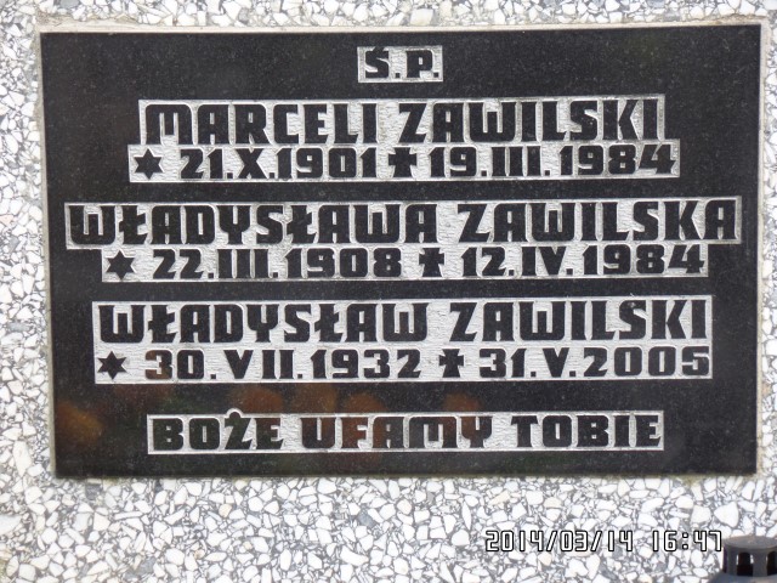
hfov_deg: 14.0
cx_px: 388
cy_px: 292
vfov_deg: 10.5
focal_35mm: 141
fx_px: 3165
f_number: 4.2
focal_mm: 25.2
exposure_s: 1/60
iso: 240
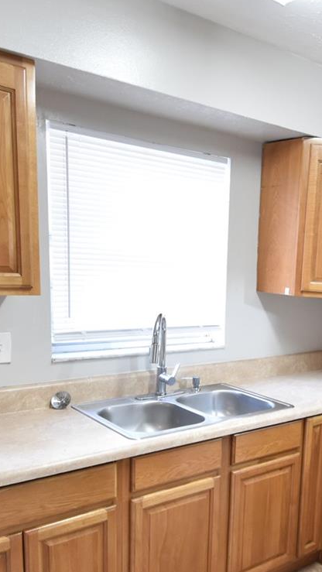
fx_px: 516
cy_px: 358
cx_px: 267
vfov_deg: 57.3
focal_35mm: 34
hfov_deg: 33.5
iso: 800
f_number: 3.5
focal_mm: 10
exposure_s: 1/45
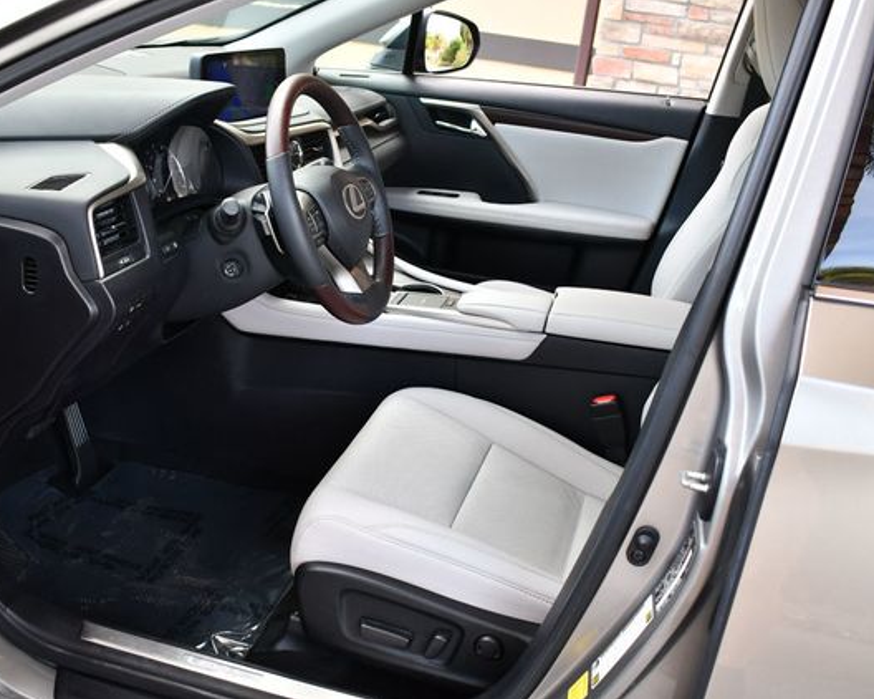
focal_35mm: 41
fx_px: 1060
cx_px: 359
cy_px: 348
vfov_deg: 36.5
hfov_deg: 44.6
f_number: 3.5
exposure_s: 1/250
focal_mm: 18
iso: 450
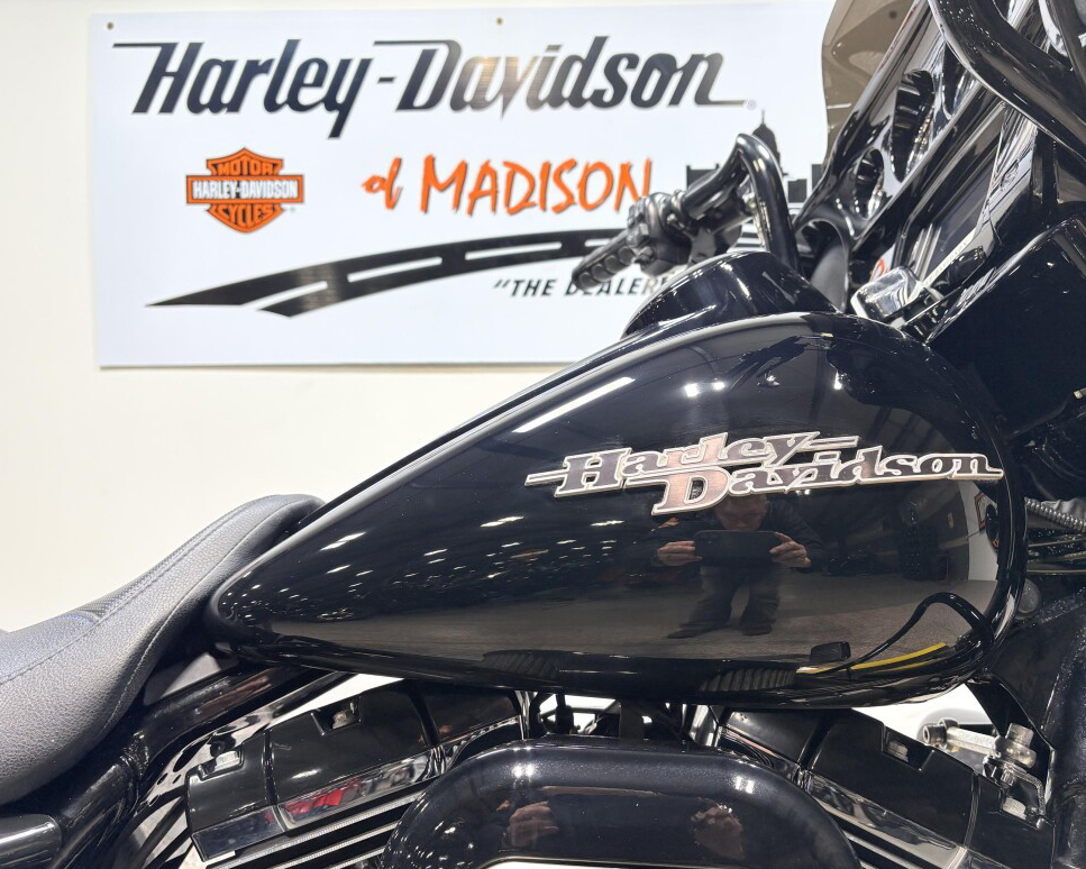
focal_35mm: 28
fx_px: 900
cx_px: 567
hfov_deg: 62.2
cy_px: 447
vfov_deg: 51.5
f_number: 1.6
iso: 50
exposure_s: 1/120
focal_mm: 5.96
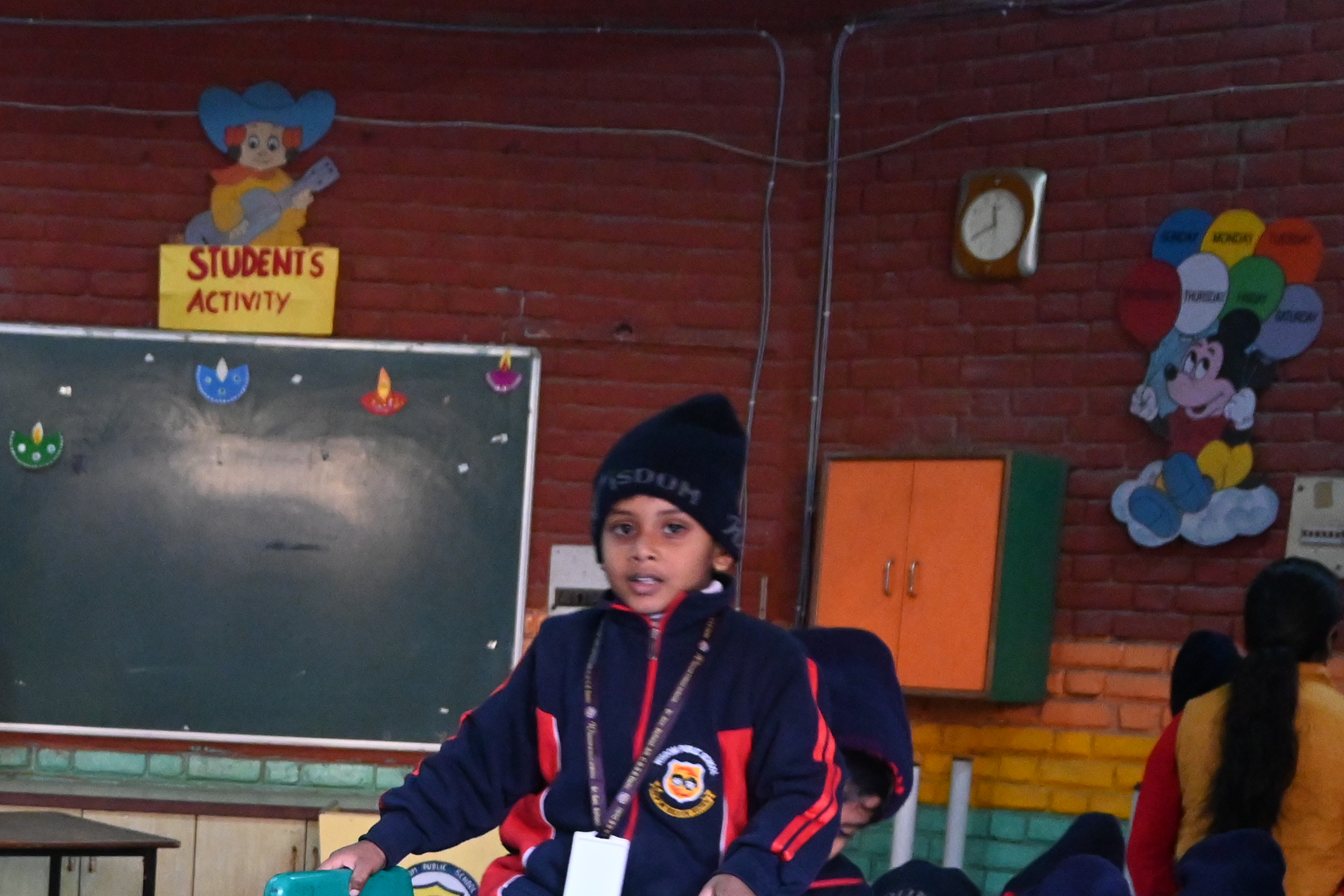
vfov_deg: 17.9
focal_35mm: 73
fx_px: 2716
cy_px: 1031
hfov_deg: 26.9
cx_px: 162
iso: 3200
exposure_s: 1/80
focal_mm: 20.5
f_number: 3.8
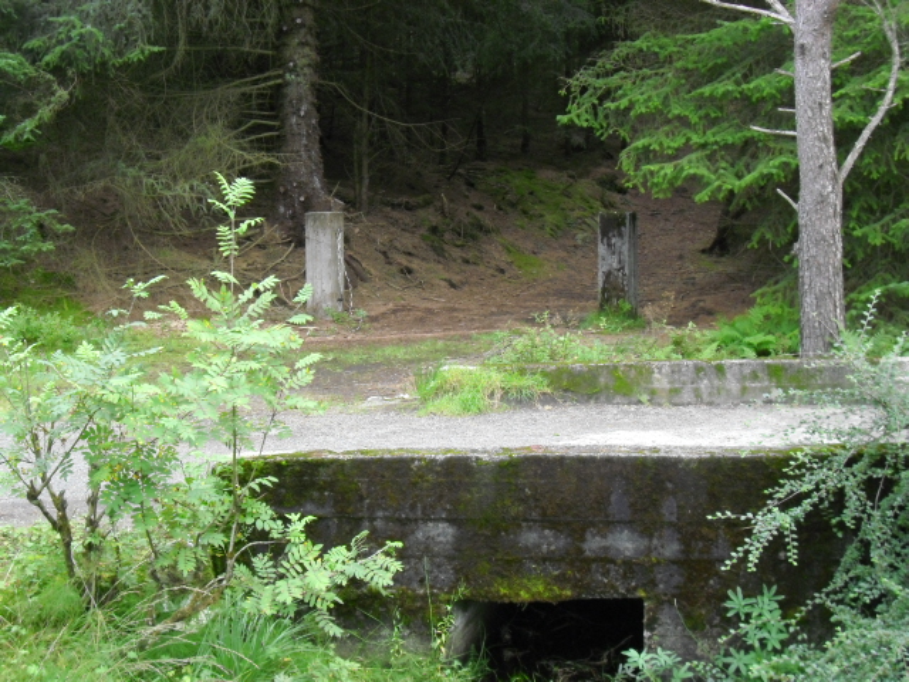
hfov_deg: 34.9
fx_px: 1444
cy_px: 341
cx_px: 454
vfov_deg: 26.6
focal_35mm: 55
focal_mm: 9
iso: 200
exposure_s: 1/80
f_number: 3.4
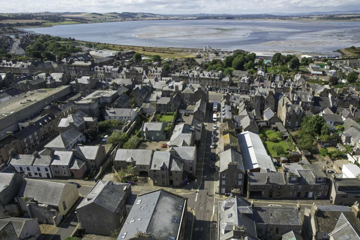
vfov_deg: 57.2
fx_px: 220
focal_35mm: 22
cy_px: 120
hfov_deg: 78.6
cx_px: 180
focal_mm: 8.38
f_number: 2.8
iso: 130
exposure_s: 1/180
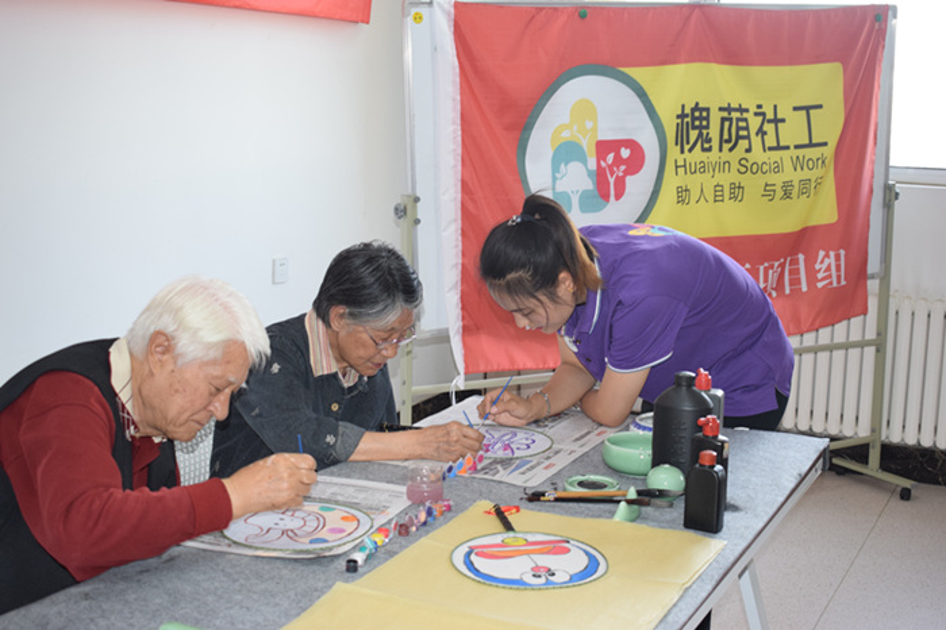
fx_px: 1339
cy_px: 315
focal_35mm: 51
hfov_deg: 38.9
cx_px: 473
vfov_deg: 26.5
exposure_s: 1/60
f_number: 4.5
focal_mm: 34
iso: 640
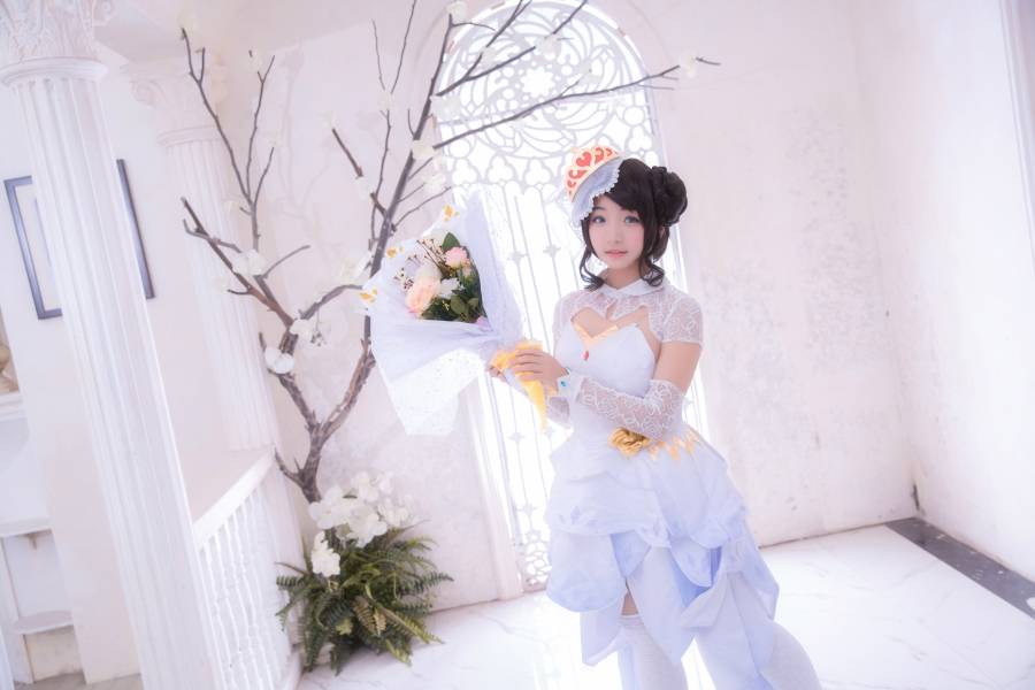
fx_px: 1006
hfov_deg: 54.4
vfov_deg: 37.9
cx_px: 518
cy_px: 345
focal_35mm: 35
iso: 100
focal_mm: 35
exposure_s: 1/125
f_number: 4
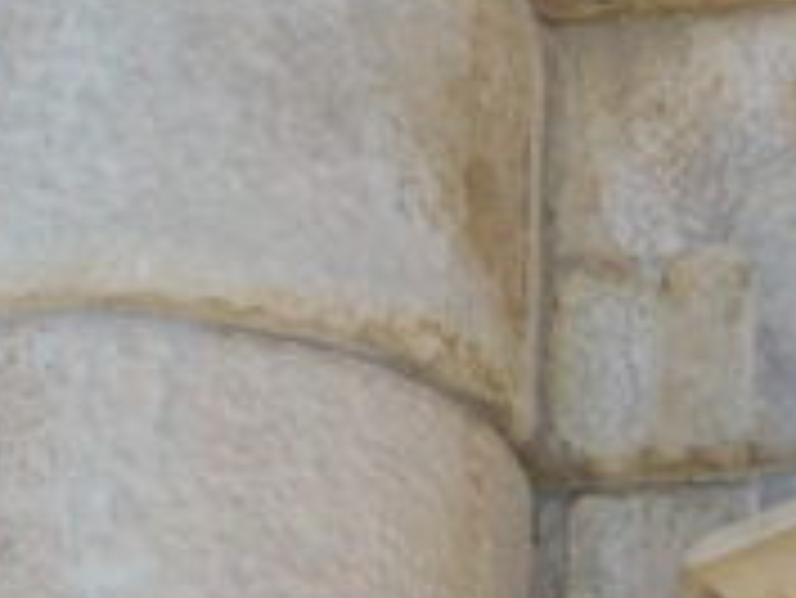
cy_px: 1016
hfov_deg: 5.0
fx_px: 8790
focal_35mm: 382
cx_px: 2240
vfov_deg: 3.9
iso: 125
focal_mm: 11.7
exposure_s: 1/320
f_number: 4.2
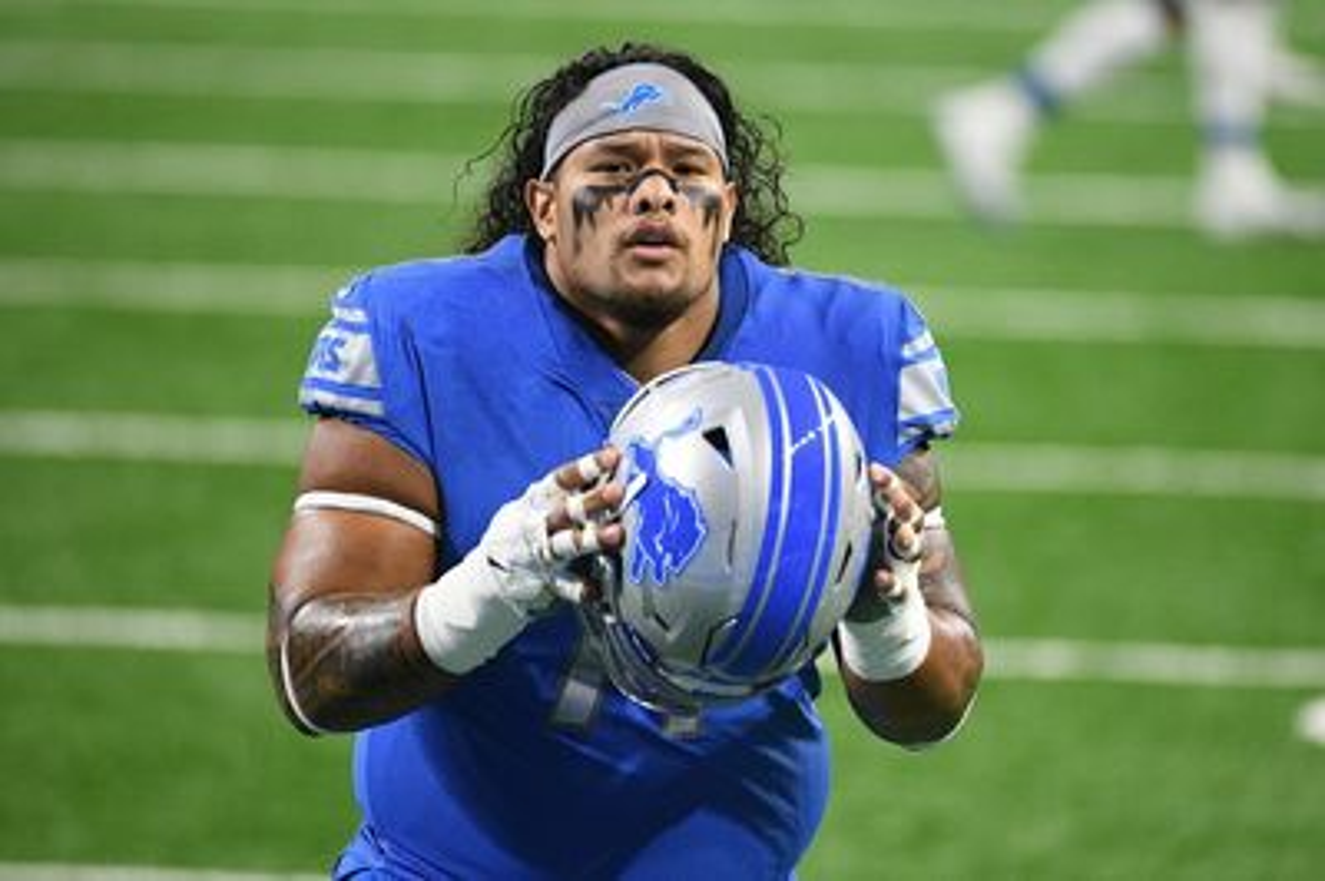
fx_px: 14710
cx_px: 662
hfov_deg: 5.2
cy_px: 440
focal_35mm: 400
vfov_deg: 3.4
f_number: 4
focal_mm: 400
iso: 3200
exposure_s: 1/800
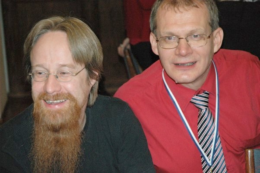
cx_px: 130
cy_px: 86
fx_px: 757
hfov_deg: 19.5
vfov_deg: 13.0
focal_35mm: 105
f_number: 5
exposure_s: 1/60
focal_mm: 70
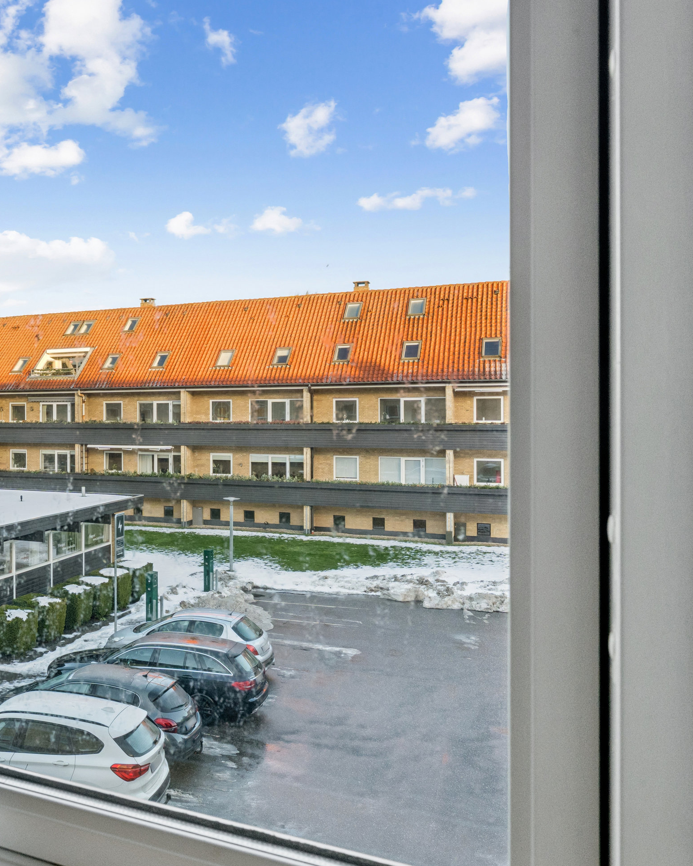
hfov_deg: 41.8
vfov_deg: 55.7
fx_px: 820
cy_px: 442
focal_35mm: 32
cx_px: 57
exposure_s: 1/125
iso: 1000
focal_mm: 22
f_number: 11
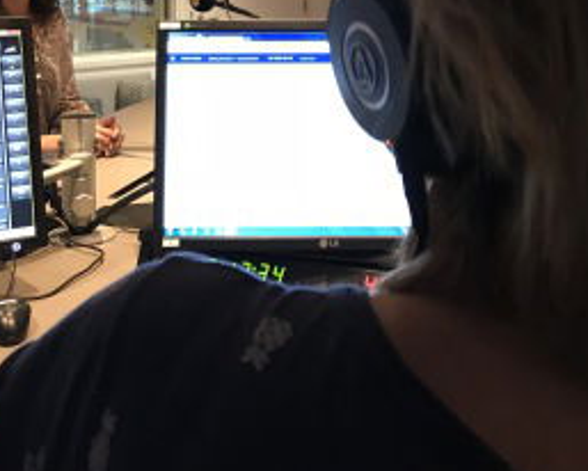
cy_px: 51
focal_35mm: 53
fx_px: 923
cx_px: 313
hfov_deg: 35.3
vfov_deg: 27.7
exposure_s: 1/9
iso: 100
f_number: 1.8
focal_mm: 3.99
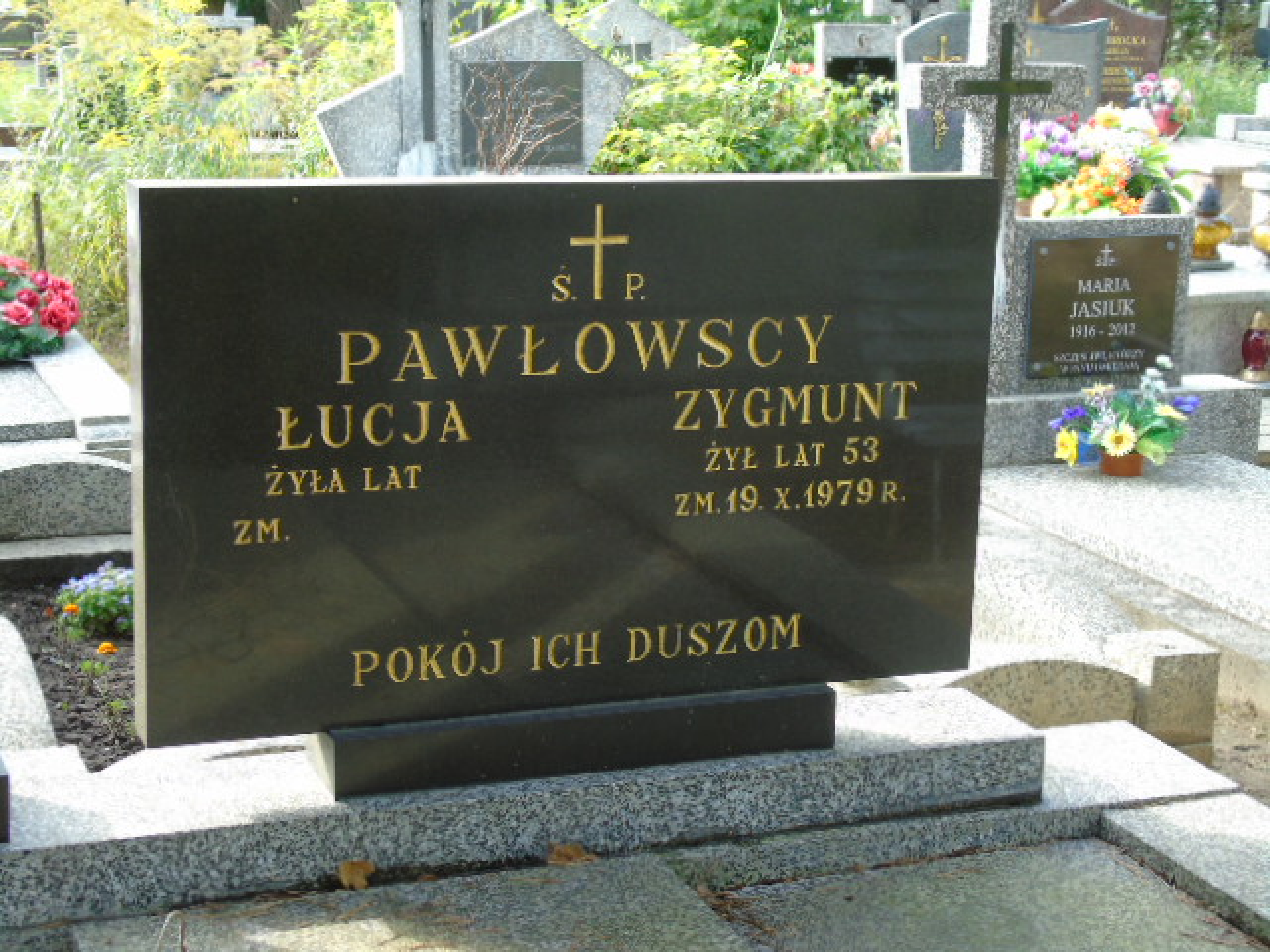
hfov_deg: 31.2
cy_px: 476
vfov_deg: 23.7
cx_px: 635
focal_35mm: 62
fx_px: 2275
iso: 80
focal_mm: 11
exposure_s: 1/40
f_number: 4.5
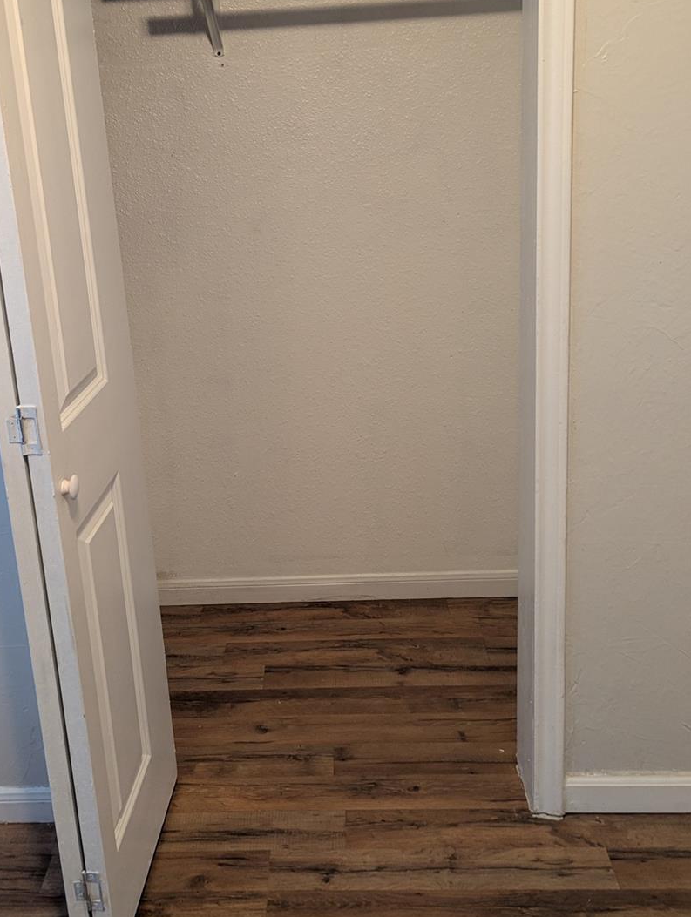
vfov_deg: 51.2
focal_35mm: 35
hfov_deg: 40.6
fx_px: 929
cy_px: 280
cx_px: 276
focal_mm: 6.81
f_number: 1.85
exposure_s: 1/40
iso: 232
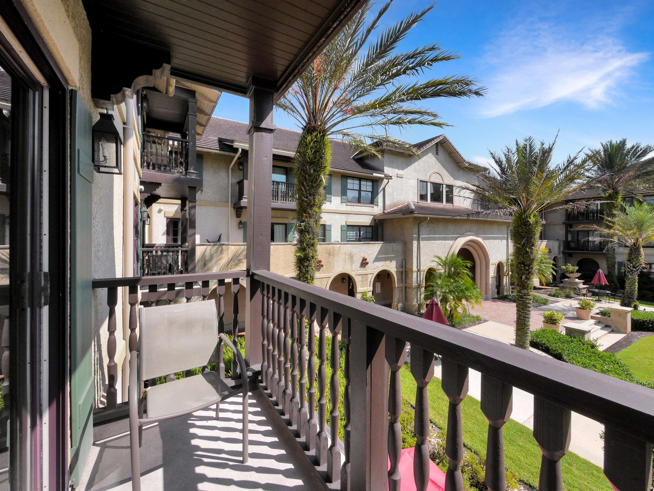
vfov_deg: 85.7
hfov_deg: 102.1
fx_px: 265
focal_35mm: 14
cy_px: 246
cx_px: 327
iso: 400
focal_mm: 7
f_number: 11
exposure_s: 1/320
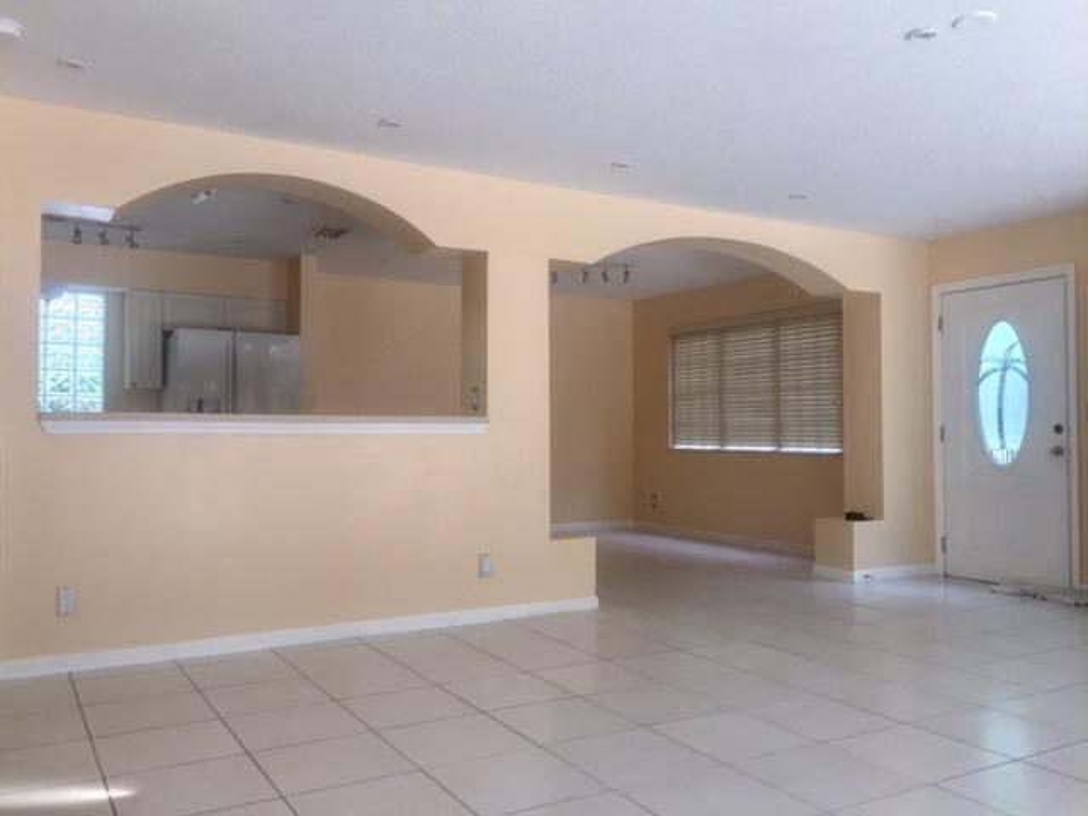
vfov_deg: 48.2
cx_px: 544
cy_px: 408
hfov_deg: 61.7
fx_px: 911
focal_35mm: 29
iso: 32
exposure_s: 1/60
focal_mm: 4.15
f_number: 2.2
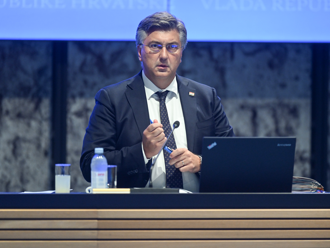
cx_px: 164
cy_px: 113
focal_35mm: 361
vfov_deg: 4.1
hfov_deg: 5.5
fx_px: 3442
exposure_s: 1/200
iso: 2000
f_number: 2.8
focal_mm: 300
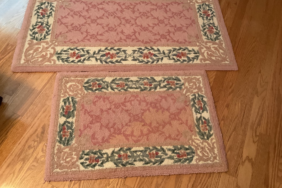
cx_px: 140
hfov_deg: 60.3
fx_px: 243
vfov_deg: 42.2
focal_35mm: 31
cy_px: 80
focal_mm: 3
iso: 250
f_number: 1.8
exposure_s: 1/60
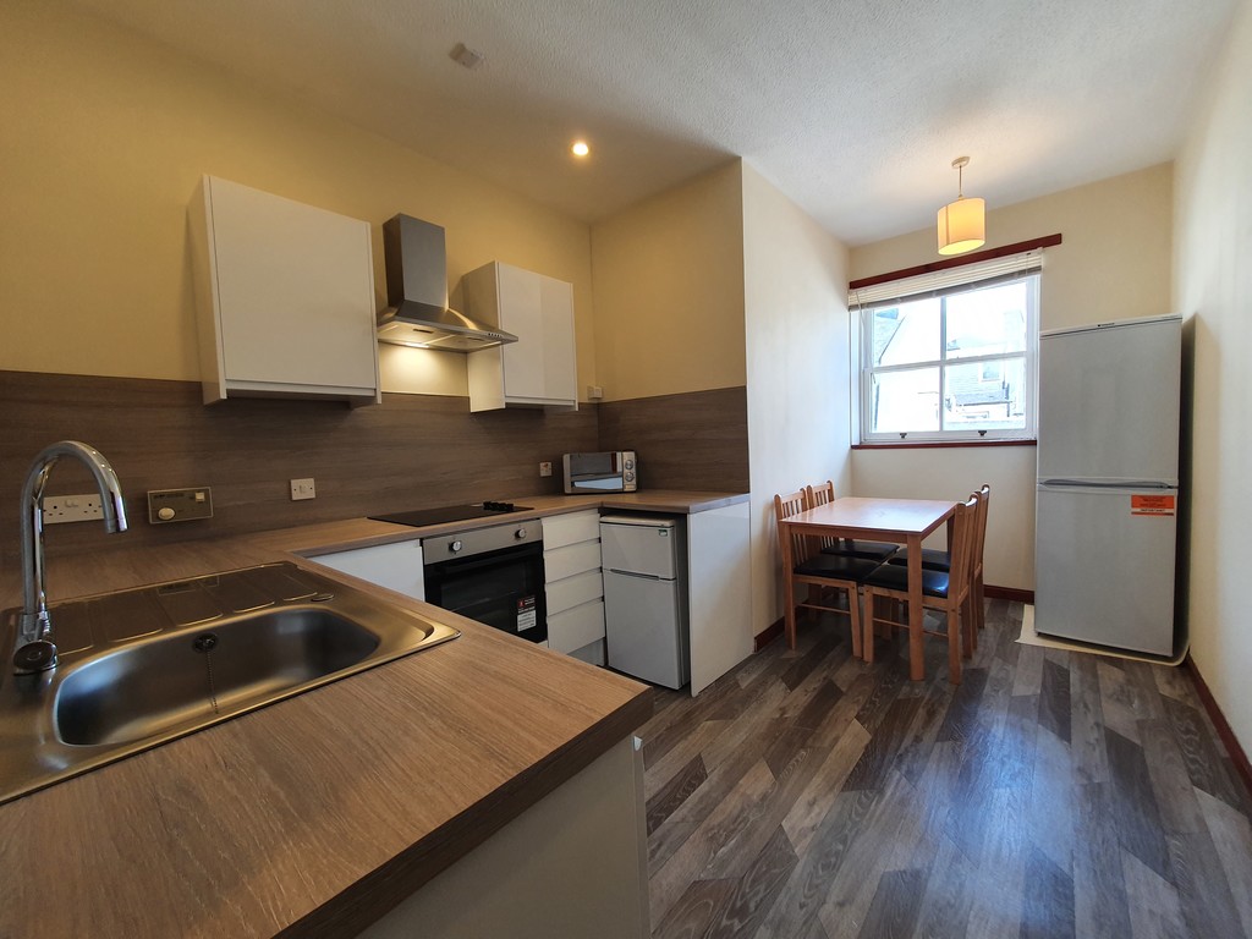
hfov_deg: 106.2
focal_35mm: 13
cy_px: 470
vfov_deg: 89.9
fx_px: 470
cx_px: 626
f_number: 2.2
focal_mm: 1.8
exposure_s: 1/50
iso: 80
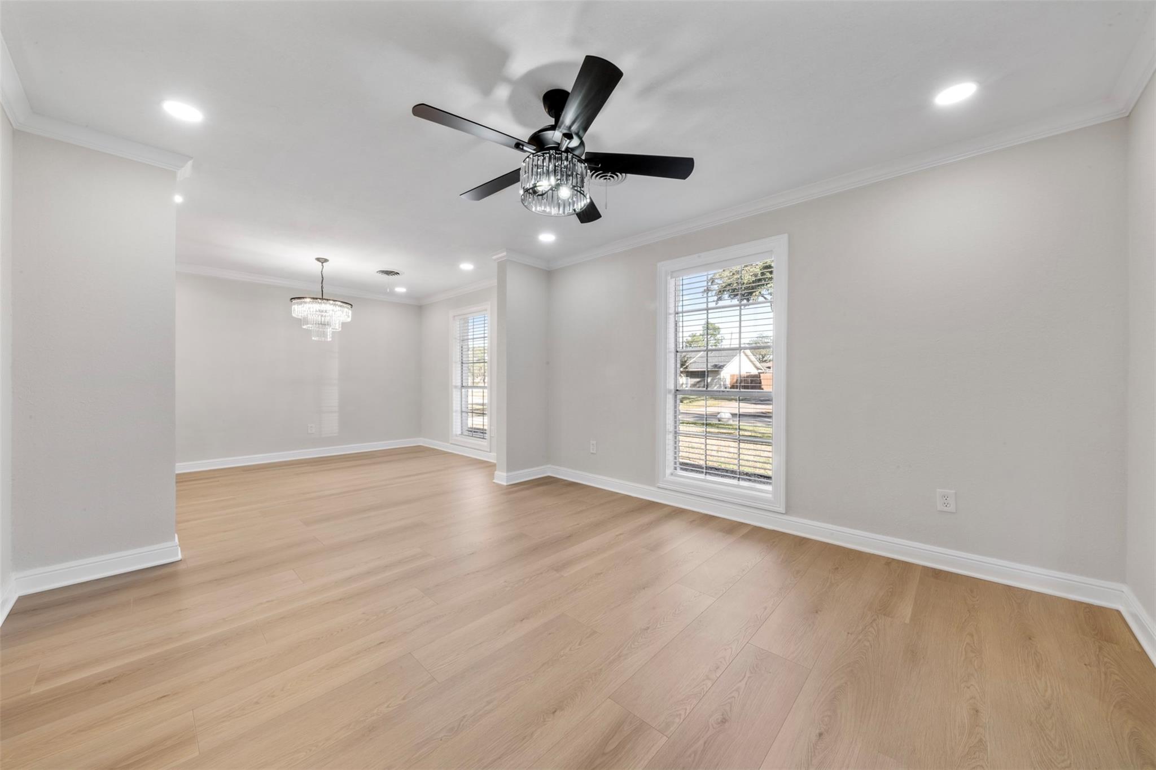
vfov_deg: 90.0
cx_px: 578
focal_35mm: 12
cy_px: 385
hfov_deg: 112.6
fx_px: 385
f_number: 9
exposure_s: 1
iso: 250
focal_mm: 12
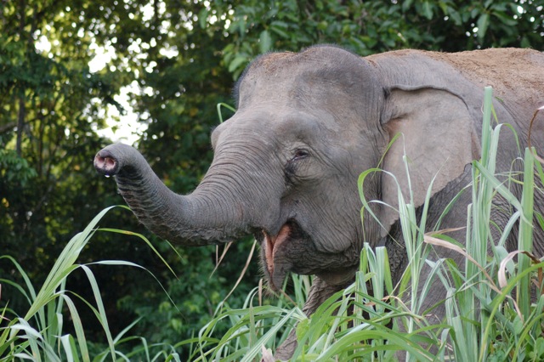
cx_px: 272
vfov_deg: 9.6
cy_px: 181
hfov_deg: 14.4
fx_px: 2152
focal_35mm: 142
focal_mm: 95
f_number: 4.5
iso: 800
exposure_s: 1/320
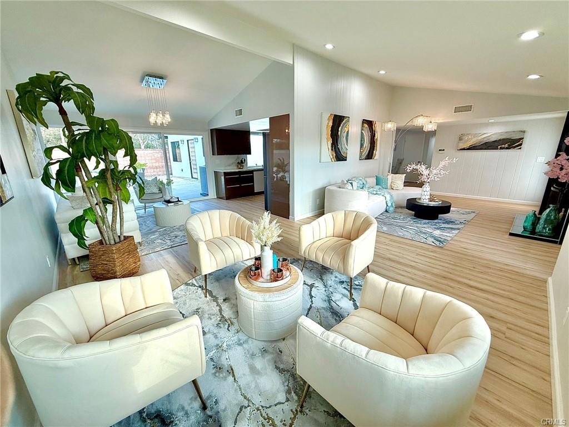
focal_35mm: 14
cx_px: 284
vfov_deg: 85.7
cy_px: 214
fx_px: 230
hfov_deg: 102.1
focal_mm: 2.22
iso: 50
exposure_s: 1/125
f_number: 2.2
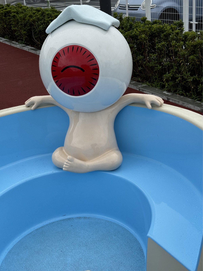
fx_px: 375
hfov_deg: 30.3
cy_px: 136
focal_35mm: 48
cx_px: 102
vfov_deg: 39.7
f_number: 1.78
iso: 64
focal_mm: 6.76
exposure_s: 1/2833
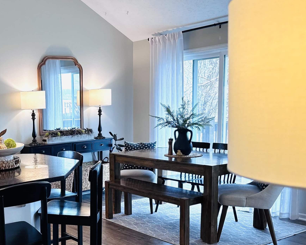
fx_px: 408
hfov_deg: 39.2
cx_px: 53
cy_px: 169
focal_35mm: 45
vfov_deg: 33.1
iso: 125
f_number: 1.6
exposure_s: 1/120
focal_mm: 5.96
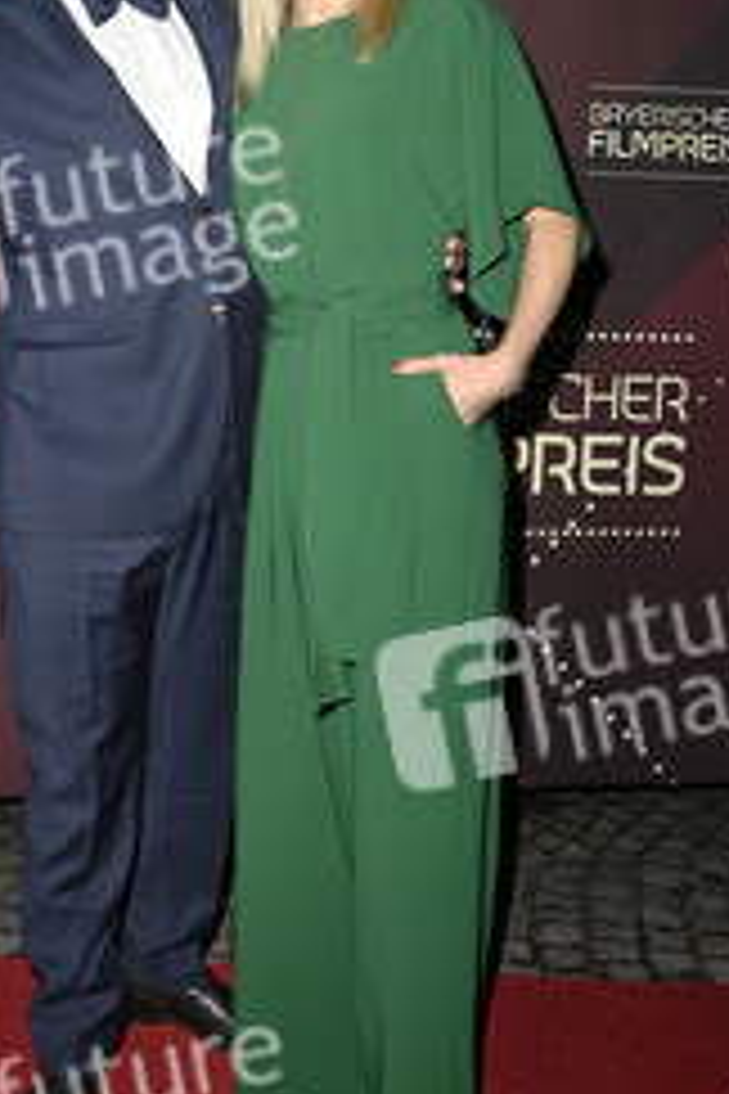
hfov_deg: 26.2
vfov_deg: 38.8
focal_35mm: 51
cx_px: 198
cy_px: 459
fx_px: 1549
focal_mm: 31
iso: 800
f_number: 5.6
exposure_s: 1/250
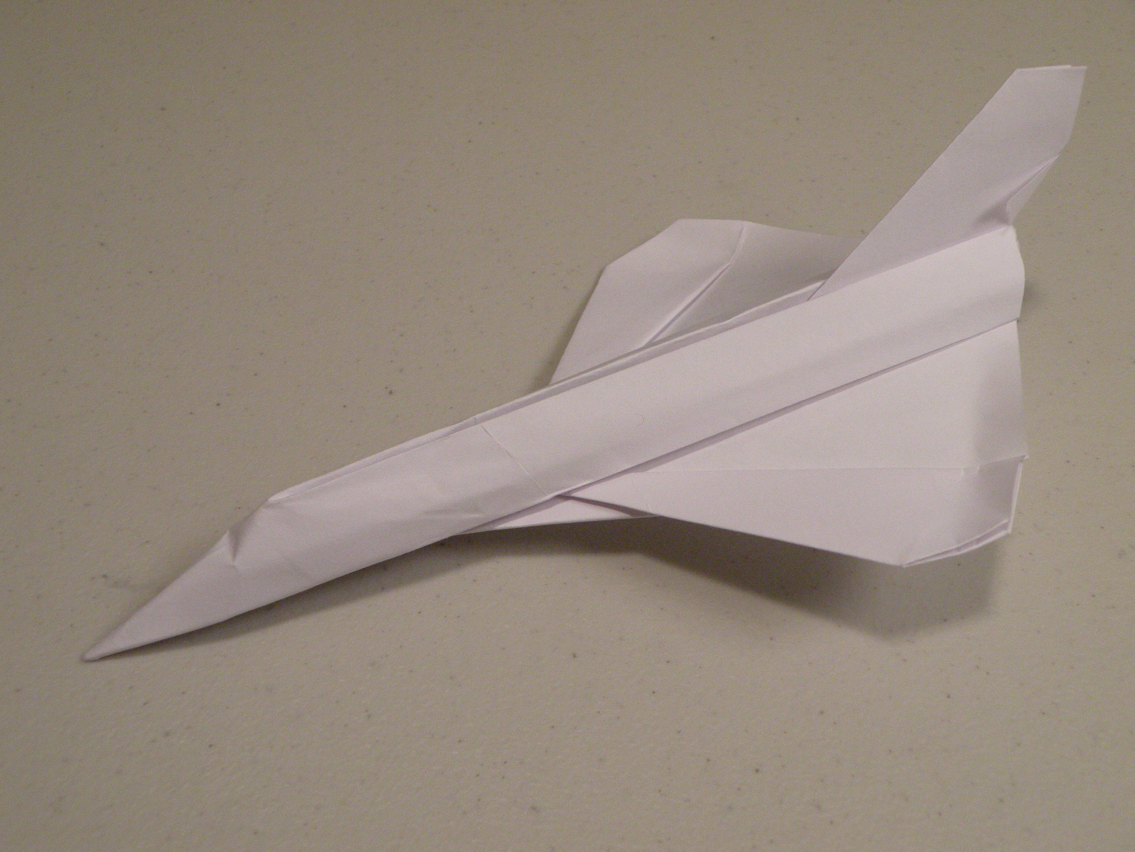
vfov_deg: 42.9
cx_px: 568
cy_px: 426
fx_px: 1082
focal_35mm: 33
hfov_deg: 55.4
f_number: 3.2
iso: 279
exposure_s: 1/60
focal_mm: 5.8
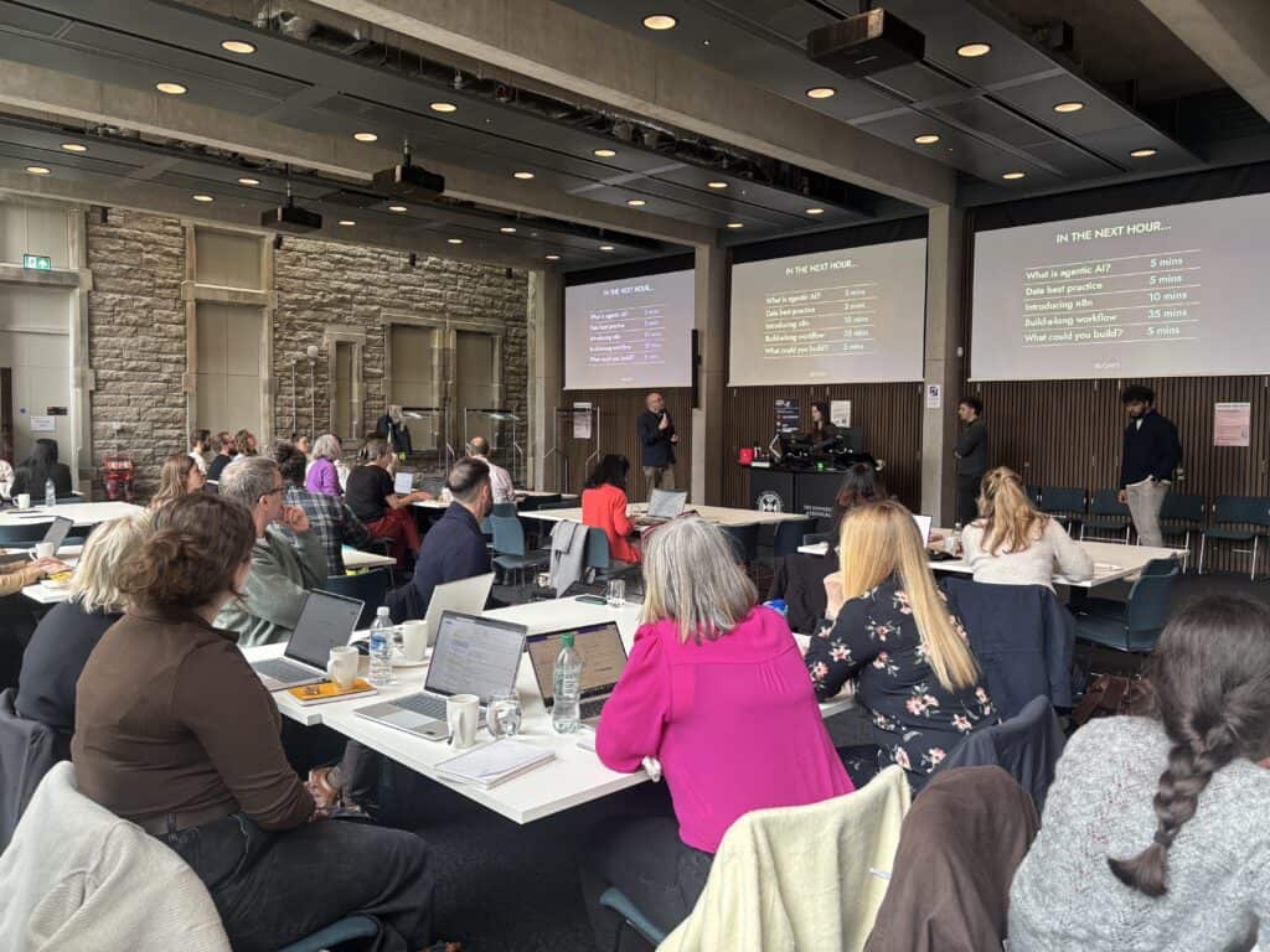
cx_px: 635
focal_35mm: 26
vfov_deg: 53.1
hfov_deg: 67.3
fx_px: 954
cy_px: 476
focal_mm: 5.96
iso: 125
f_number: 1.6
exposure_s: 1/80
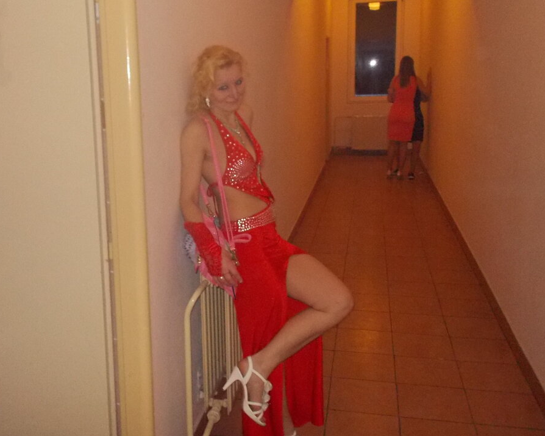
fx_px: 613
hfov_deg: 47.6
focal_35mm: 38
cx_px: 212
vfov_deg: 39.0
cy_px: 182
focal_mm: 4.1
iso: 800
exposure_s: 1/30
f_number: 3.3
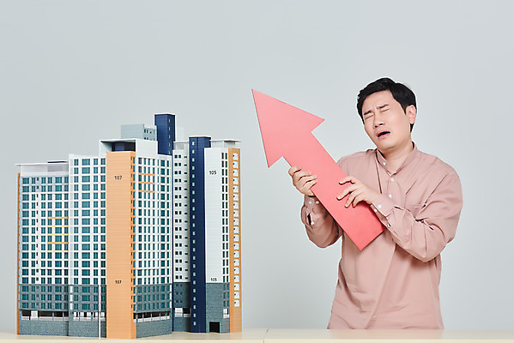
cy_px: 172
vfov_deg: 14.9
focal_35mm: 92
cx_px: 257
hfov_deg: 22.1
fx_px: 1314
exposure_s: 1/125
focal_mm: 92
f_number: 13
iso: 100
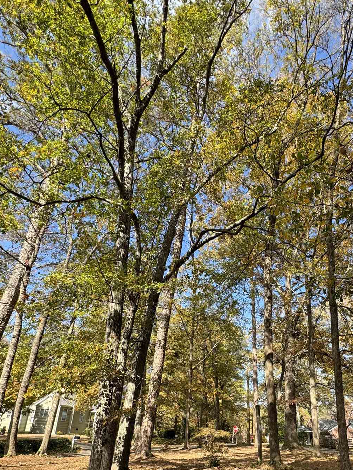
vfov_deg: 70.0
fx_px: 326
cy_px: 305
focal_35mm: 24
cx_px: 236
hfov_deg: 55.6
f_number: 2.2
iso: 40
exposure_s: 1/456
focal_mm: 2.22
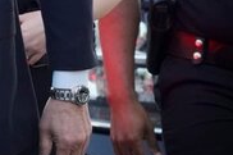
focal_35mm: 1755
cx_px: -195
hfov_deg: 1.2
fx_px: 11348
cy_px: -112
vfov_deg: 0.8
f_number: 16
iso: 8000
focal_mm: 400
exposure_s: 1/400
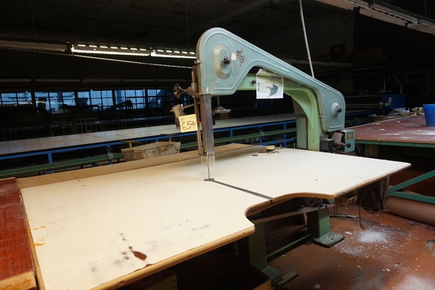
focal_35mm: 24
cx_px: 218
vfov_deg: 53.1
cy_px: 145
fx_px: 290
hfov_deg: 73.7
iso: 1250
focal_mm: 16
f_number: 4
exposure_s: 1/160
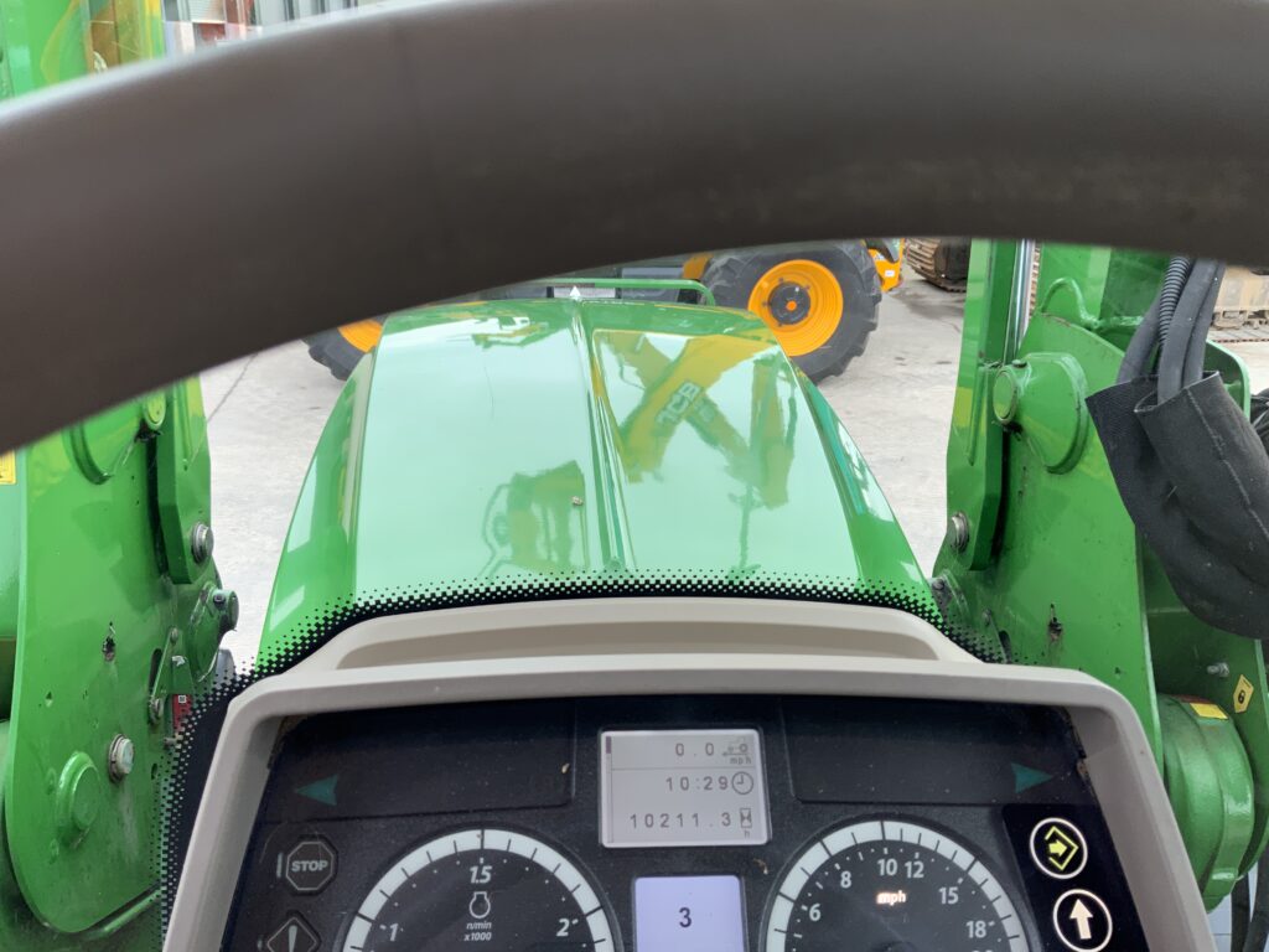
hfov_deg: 61.7
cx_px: 634
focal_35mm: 29
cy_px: 476
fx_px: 1063
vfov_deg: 48.2
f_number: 1.8
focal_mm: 3
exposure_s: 1/159
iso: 16
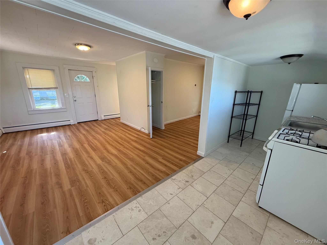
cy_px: 122
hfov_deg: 102.1
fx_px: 132
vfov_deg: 85.7
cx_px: 164
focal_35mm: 14
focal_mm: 2.22
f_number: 2.2
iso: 250
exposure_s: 1/120
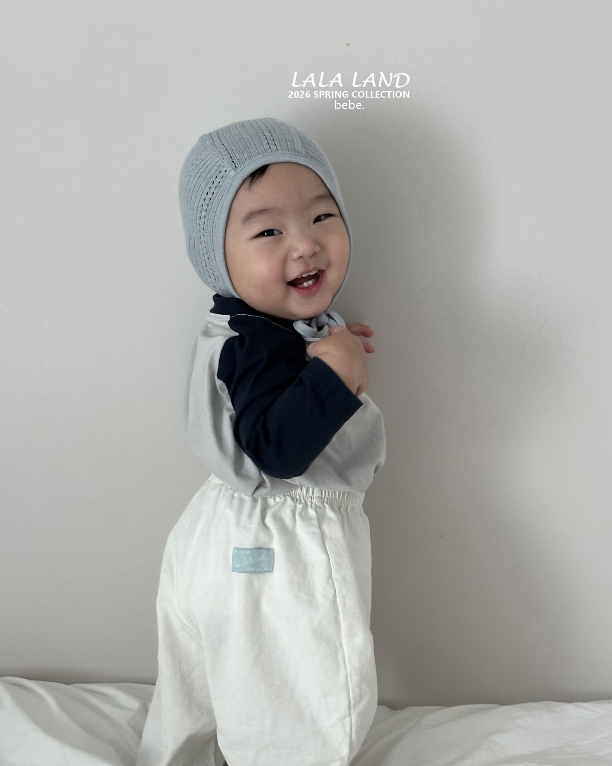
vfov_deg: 32.4
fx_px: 1314
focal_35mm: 58
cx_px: 350
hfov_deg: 26.2
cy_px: 474
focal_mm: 6.86
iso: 80
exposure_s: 1/109
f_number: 1.78
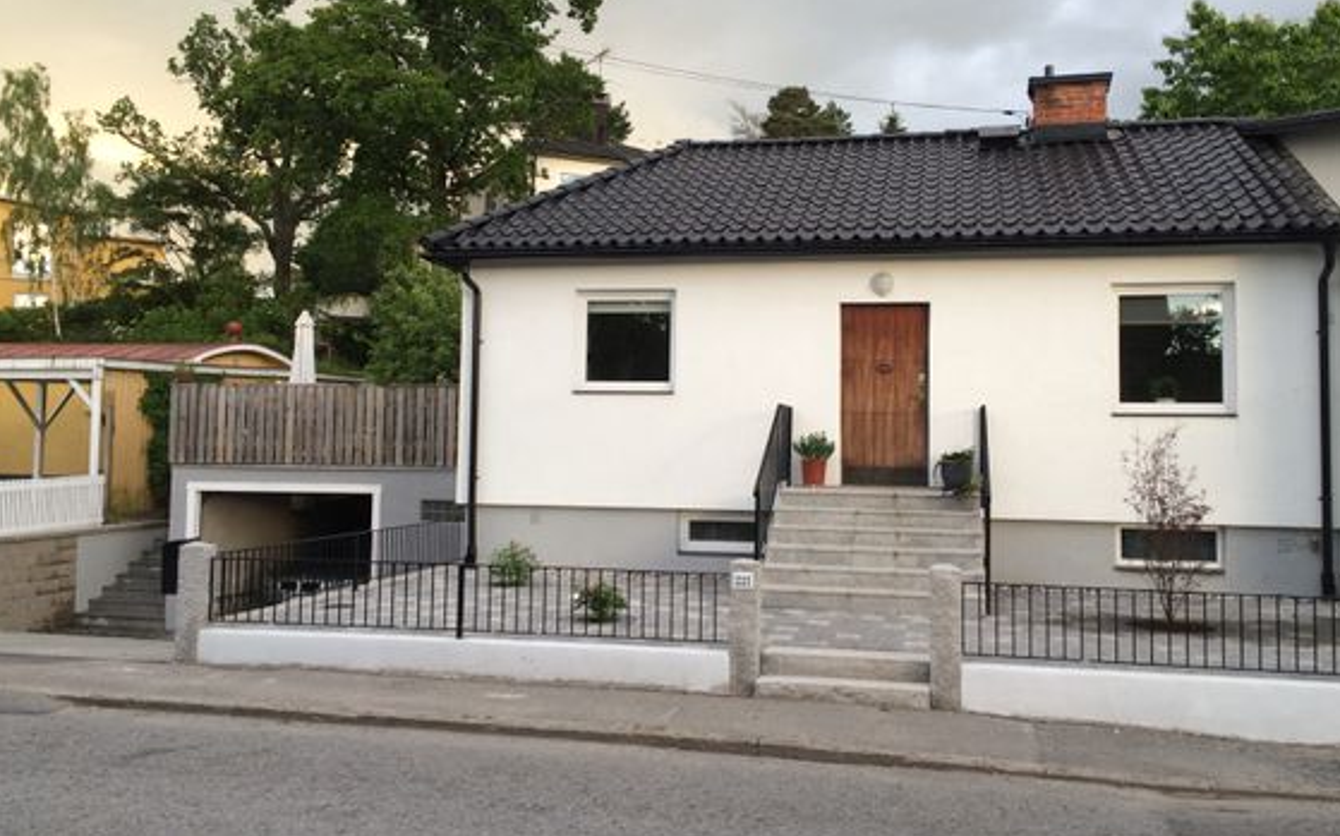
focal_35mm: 33
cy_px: 371
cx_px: 693
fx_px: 1205
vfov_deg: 38.2
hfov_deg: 58.1
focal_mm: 4.15
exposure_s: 1/120
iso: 50
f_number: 2.2
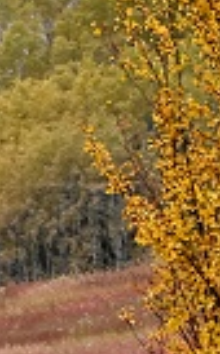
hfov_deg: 3.3
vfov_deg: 5.3
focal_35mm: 396
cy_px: 74
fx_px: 3819
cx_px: 379
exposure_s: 1/4000
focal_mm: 80
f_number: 11
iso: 2500
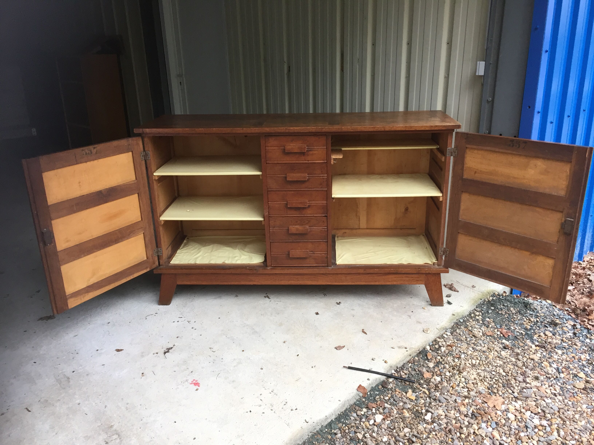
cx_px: 297
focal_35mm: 29
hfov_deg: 61.7
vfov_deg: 48.2
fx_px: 498
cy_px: 222
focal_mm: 4.15
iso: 40
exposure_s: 1/33
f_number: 2.2
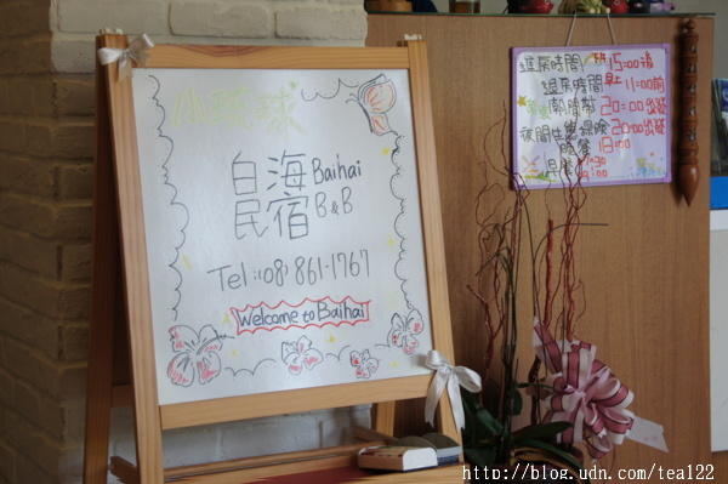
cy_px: 242
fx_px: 1515
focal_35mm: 75
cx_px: 364
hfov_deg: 27.0
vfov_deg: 18.2
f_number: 5.6
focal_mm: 50
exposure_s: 1/80
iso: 400
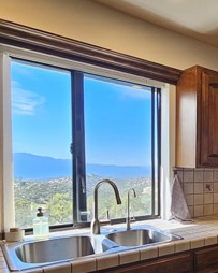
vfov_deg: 54.3
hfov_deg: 35.5
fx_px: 258
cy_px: 187
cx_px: 264
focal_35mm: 32
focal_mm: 2.2
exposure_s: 1/120
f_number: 2.2
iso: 64
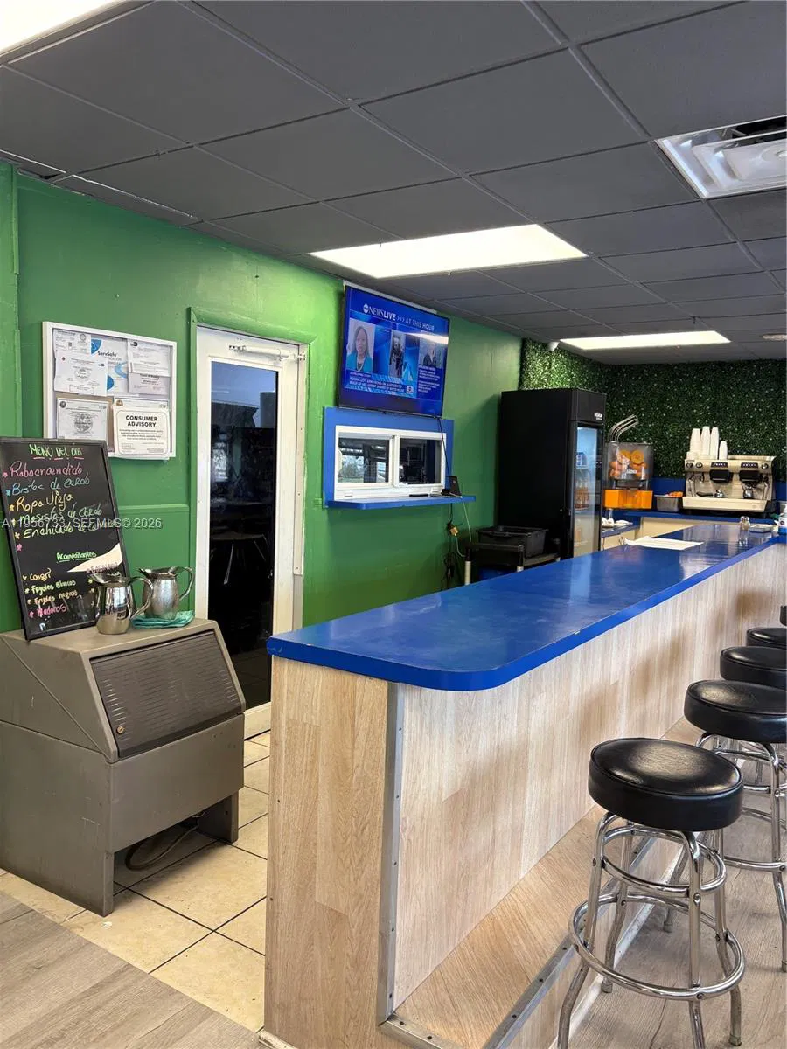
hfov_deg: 53.1
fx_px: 788
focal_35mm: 26
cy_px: 524
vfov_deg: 67.3
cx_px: 394
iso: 64
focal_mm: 5.96
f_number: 1.6
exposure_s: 1/60
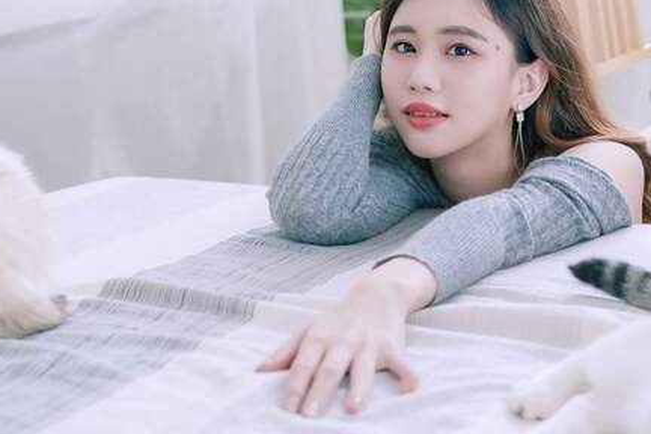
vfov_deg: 16.0
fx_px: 1537
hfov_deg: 23.8
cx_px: 454
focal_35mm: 85
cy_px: 310
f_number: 2.5
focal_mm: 35
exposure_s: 1/80
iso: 320
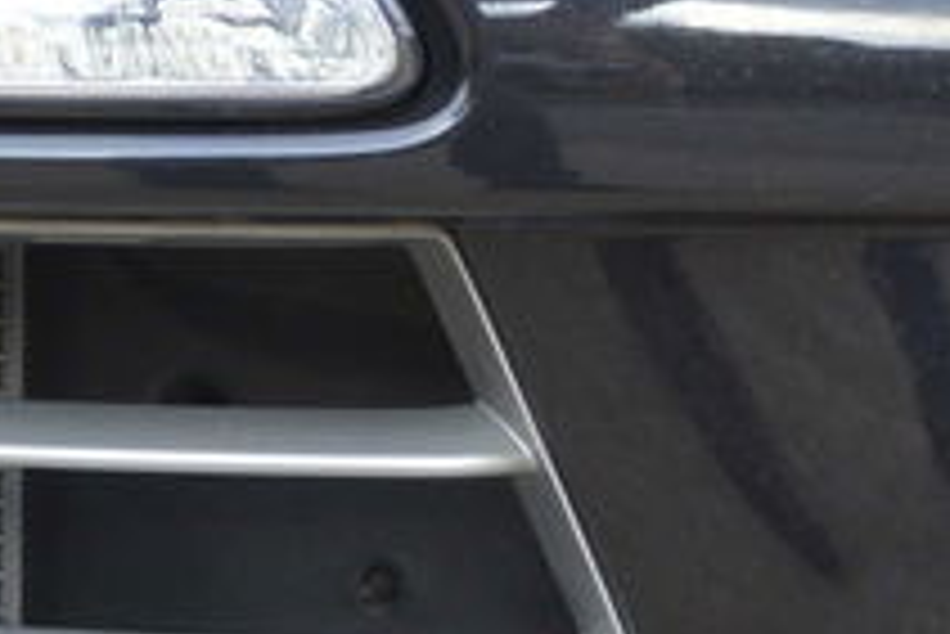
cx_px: -185
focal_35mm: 160
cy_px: 423
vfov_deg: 8.6
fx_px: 4225
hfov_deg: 12.5
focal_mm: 16.3
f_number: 4.2
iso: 200
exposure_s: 1/200
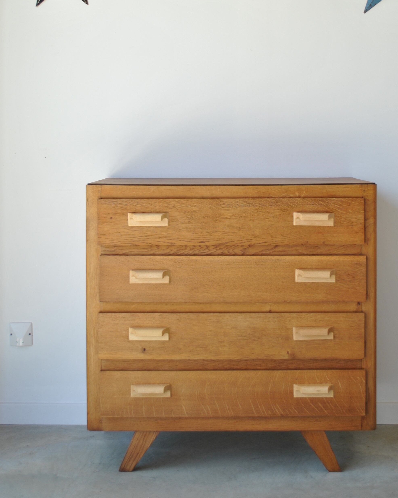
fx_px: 766
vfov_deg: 35.4
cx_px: 223
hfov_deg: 29.1
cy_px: 141
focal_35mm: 52
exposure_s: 1/50
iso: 100
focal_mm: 24
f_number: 4.5
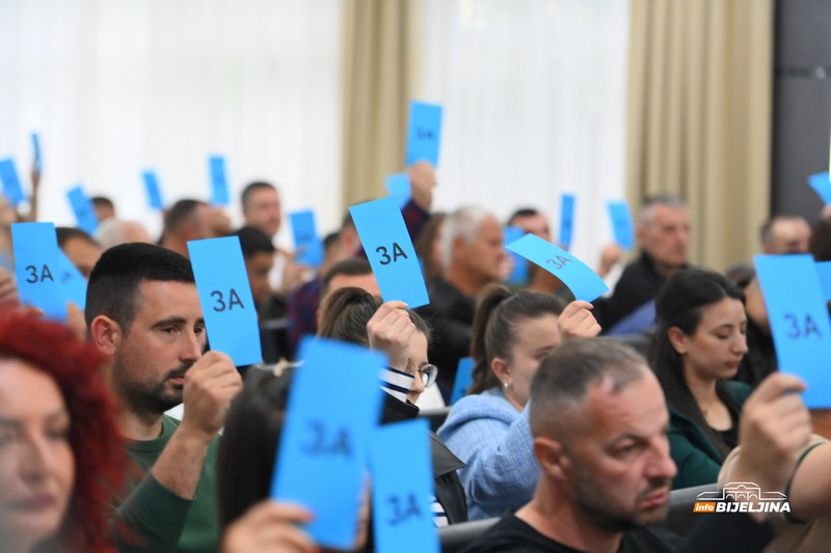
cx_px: 416
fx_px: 2677
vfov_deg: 11.8
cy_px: 276
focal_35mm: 116
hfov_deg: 17.6
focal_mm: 116
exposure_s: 1/320
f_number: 2.8
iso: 3200
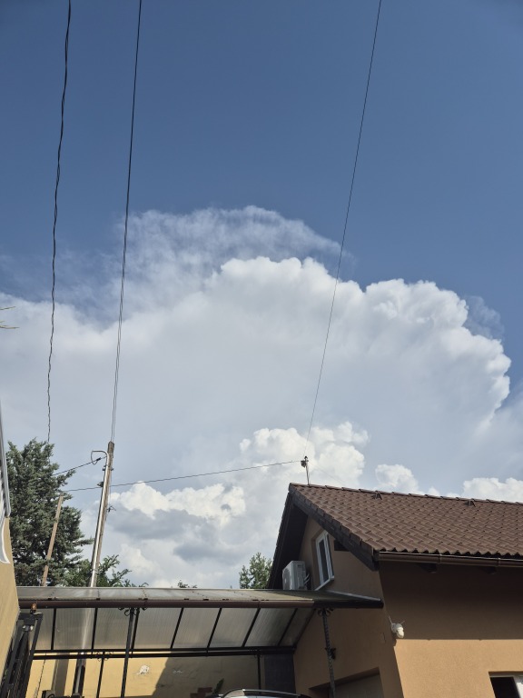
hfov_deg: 58.9
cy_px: 349
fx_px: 463
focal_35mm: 23
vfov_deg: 73.9
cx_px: 262
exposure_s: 1/3544
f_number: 1.8
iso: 25
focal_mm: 5.4
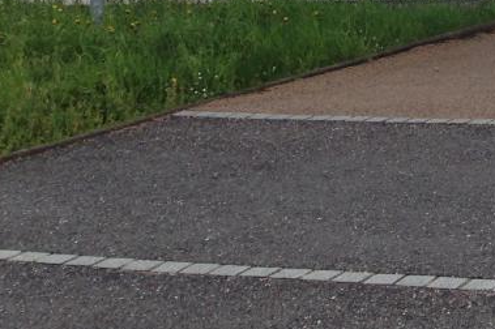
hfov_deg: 15.7
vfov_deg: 11.1
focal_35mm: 116
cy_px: -247
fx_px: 1594
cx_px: 825
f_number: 2.4
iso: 50
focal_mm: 4.12
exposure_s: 1/411
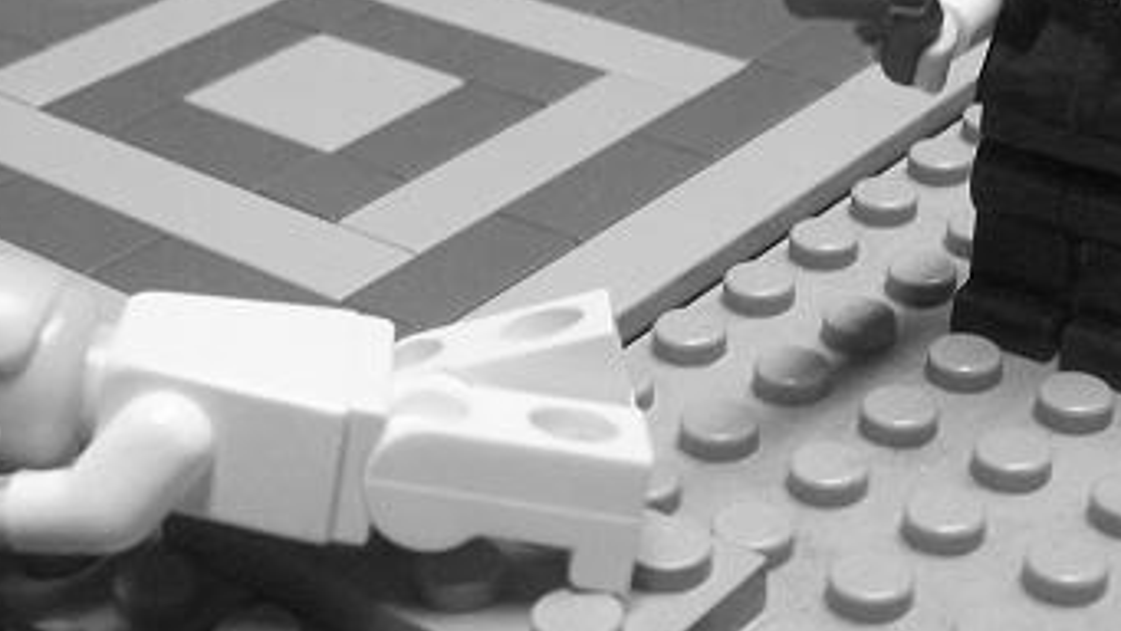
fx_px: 2379
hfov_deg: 26.5
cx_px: 590
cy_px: 150
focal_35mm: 80
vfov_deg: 15.0
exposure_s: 1/25
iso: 160
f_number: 2.7
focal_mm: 6
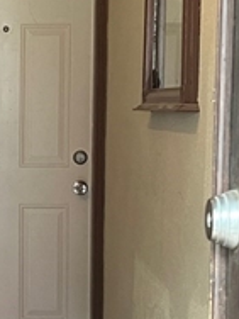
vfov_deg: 18.5
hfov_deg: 13.4
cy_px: 192
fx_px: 976
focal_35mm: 106
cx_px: -78
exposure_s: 1/60
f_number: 1.6
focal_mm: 5.1
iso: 160
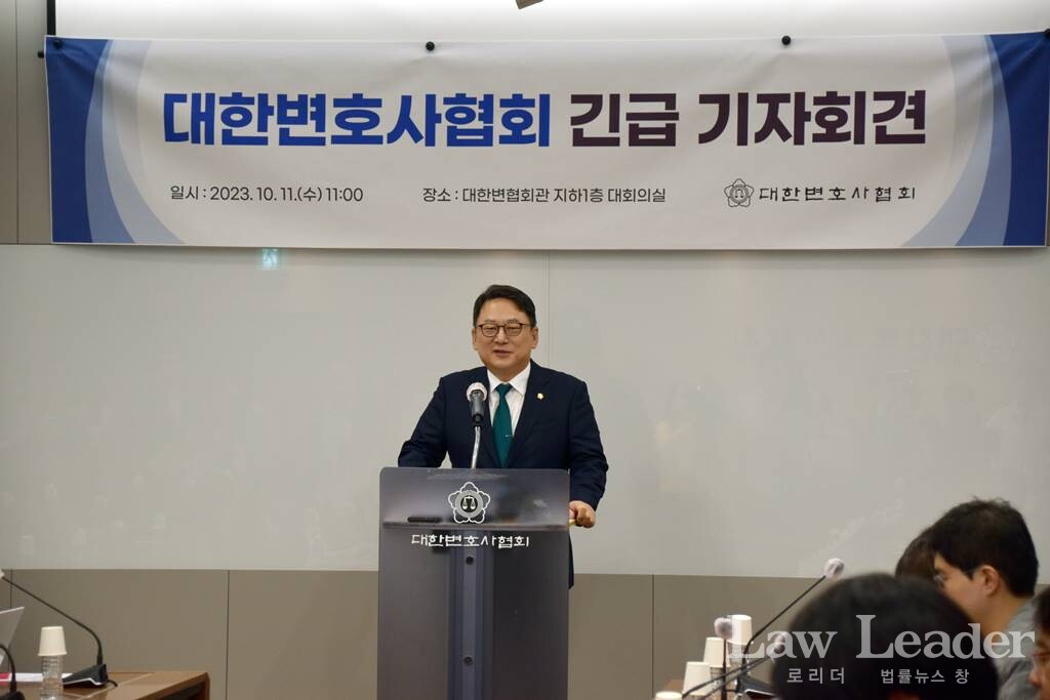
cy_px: 350
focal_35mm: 112
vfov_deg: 12.2
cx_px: 525
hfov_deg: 18.2
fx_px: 3281
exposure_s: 1/100
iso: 320
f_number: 5.3
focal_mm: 75
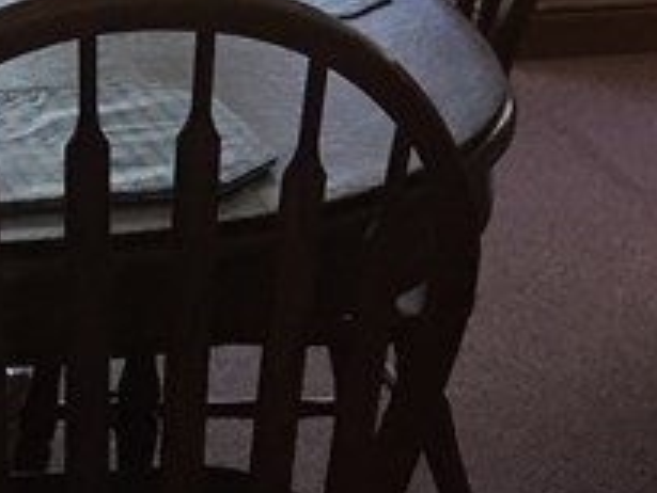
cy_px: -413
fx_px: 2754
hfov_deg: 13.0
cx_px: -279
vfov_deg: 9.7
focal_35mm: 145
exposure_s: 1/30
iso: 40
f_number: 2.2
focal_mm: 4.15
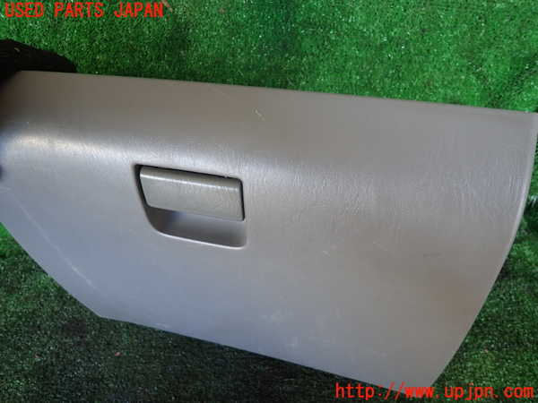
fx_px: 389
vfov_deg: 54.9
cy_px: 202
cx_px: 269
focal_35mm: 25
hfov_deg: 69.4
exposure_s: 1/60
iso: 160
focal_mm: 4.5
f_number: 2
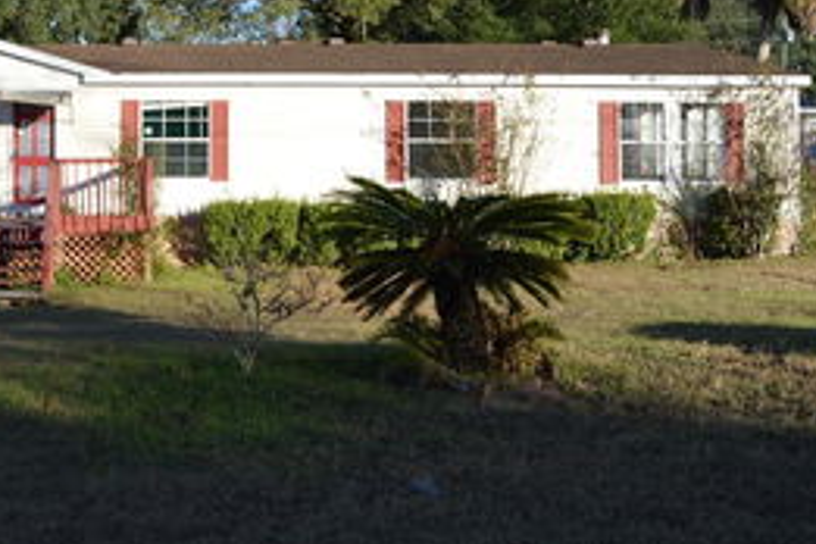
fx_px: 1201
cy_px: 122
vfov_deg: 25.2
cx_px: 59
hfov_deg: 35.0
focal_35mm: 53
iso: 100
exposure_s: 1/200
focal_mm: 18
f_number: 7.1
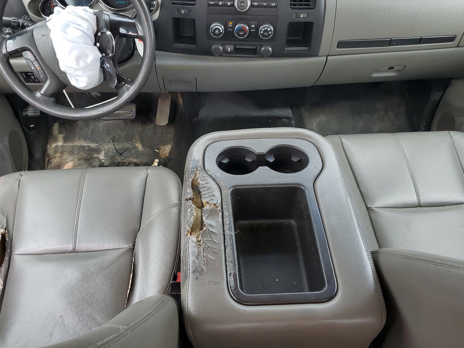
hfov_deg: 56.8
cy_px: 160
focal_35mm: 32
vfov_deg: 44.1
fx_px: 429
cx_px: 226
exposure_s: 1/200
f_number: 1.5
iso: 50
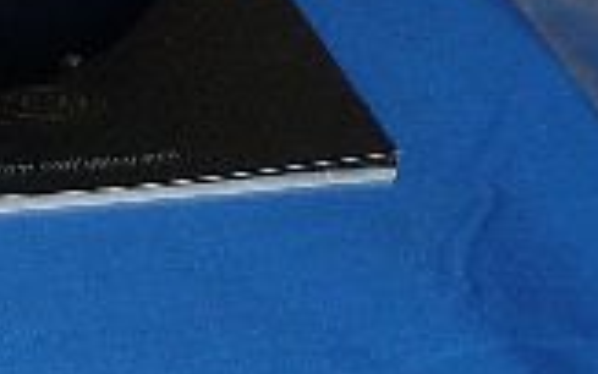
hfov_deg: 12.6
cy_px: -125
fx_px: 2543
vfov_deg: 8.3
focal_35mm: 156
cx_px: -363
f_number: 3.4
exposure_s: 1/30
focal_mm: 5
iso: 100
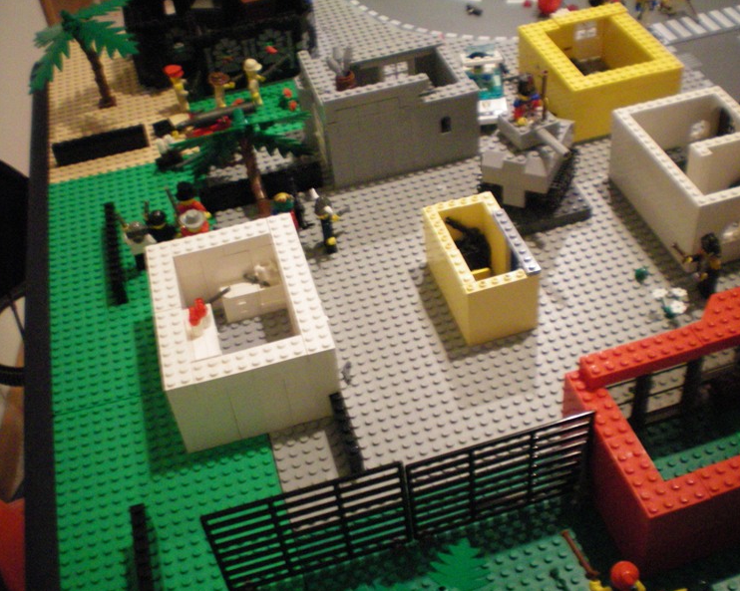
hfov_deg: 45.8
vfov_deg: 37.3
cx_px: 398
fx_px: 876
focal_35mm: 40
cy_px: 297
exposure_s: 1/15
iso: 400
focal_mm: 6.3
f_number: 3.1
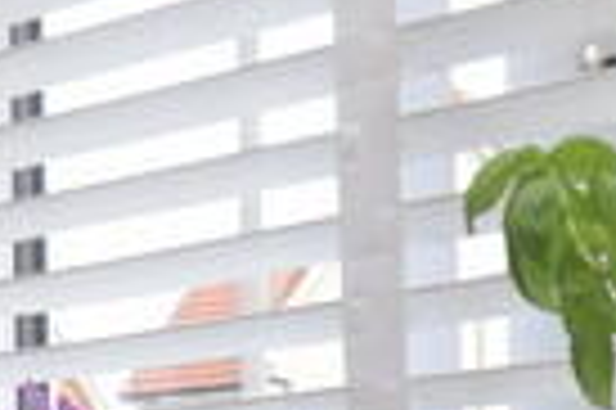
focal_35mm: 112
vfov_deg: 11.4
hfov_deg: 18.2
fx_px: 1914
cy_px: 719
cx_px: 180
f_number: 4.5
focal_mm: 10
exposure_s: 1/80
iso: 400
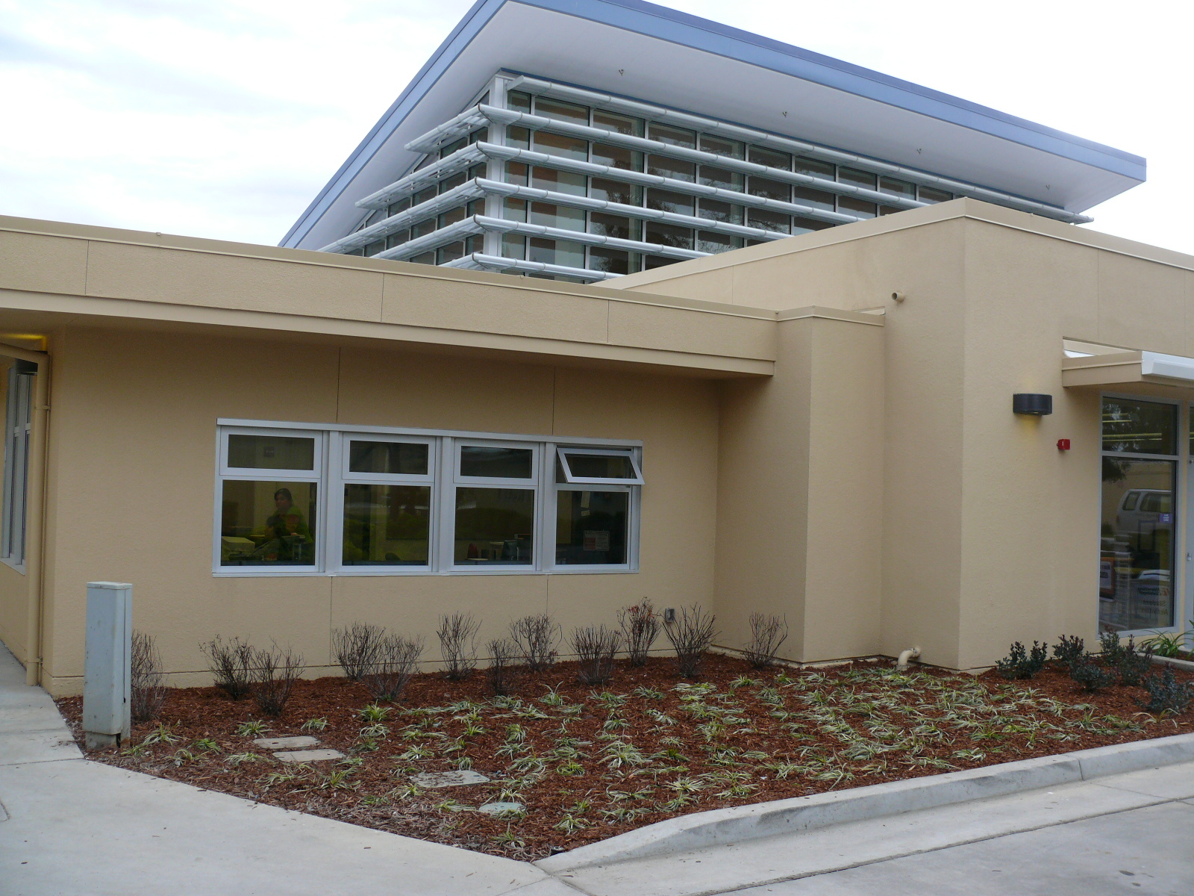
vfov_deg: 40.7
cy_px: 448
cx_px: 597
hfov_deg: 52.6
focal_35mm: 35
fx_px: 1207
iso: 100
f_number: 3.6
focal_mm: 7.4
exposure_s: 1/100
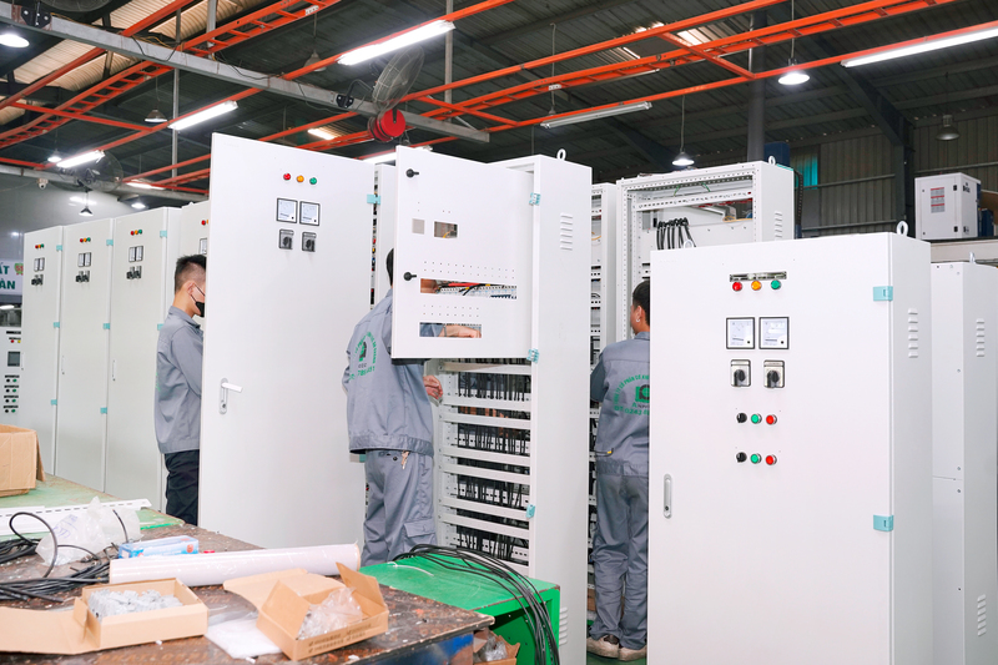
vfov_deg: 43.9
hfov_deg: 62.3
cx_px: 499
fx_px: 826
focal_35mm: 30
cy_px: 332
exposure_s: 1/100
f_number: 4.5
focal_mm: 29.8
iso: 1250
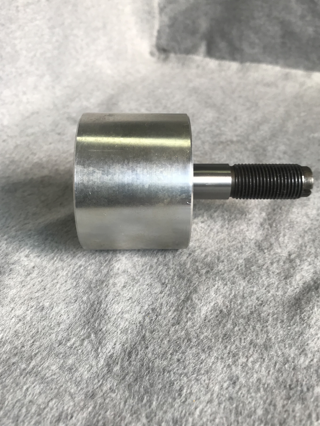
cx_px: 169
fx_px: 382
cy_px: 192
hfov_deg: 45.4
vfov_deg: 58.2
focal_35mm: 31
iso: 25
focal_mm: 3.99
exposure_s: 1/100
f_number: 1.8
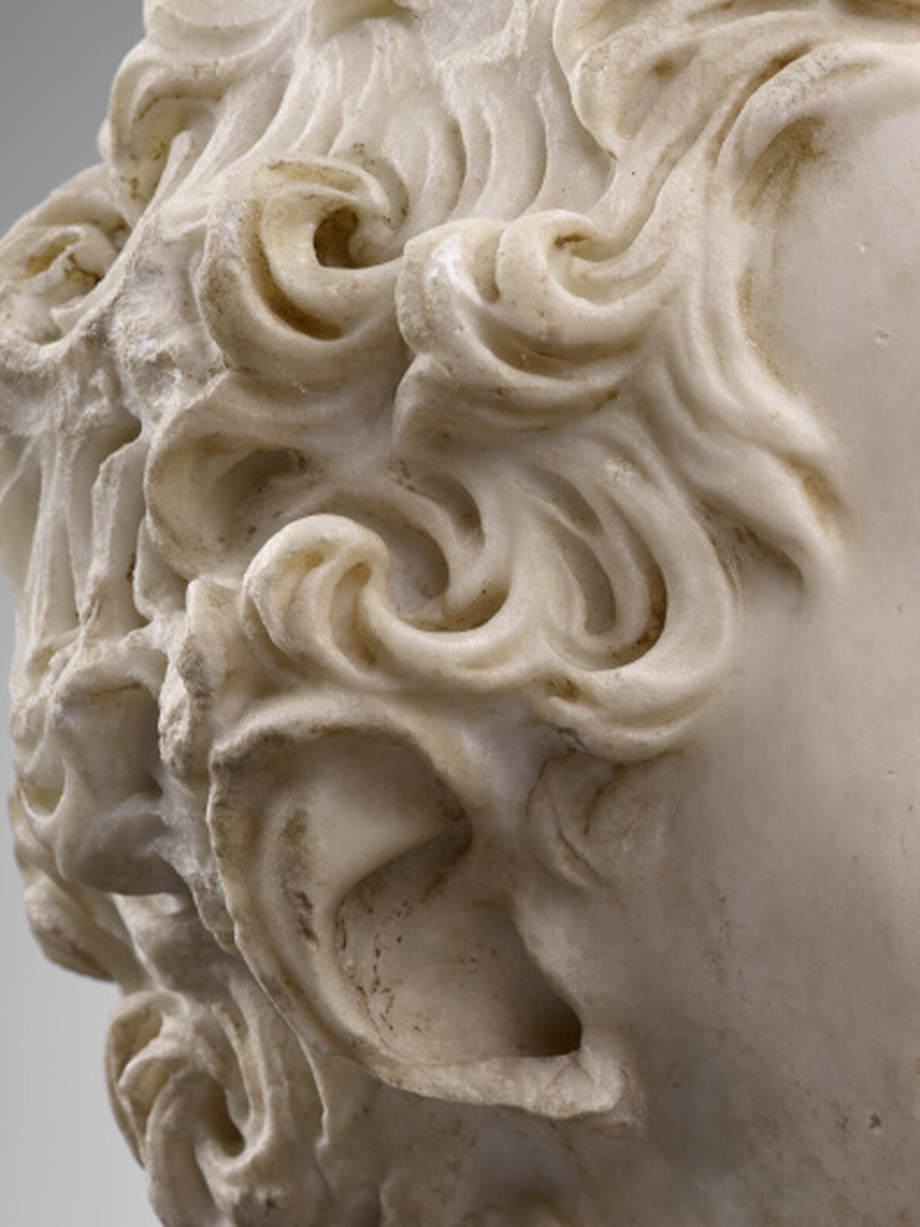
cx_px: 913
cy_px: 798
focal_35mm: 159
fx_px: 5634
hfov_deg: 9.3
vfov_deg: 12.4
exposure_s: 1/125
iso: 100
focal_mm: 80
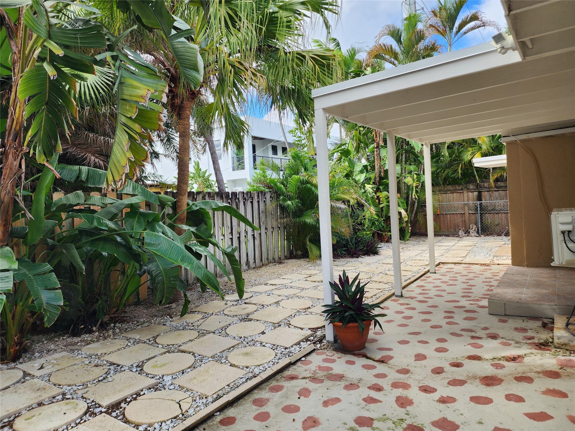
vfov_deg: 58.9
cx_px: 288
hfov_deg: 73.9
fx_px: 382
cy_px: 216
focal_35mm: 23
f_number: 1.8
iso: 12
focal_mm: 6.4
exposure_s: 1/240
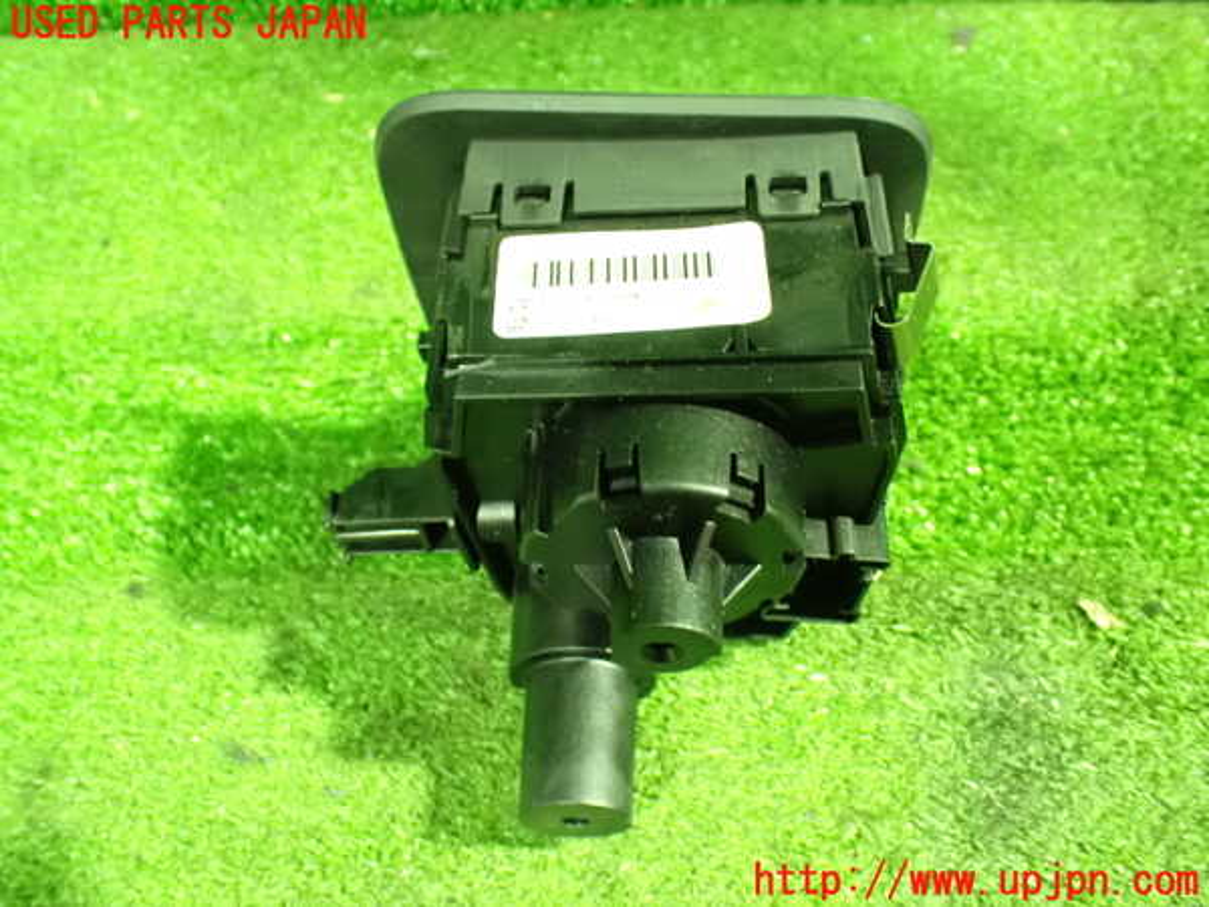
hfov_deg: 60.0
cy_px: 454
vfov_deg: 46.8
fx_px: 1048
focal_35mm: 30
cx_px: 604
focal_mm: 5.4
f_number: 2.3
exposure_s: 1/15
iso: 1600
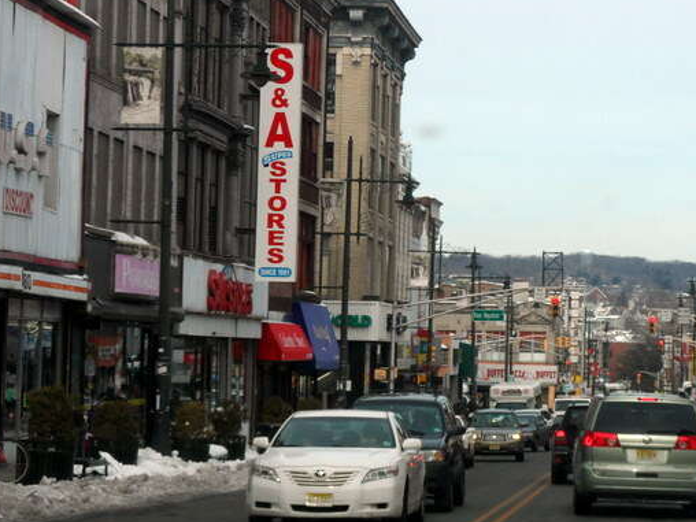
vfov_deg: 10.8
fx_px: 2755
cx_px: 533
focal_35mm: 137
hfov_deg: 14.3
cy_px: 206
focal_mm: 15.9
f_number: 5
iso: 80
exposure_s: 1/500
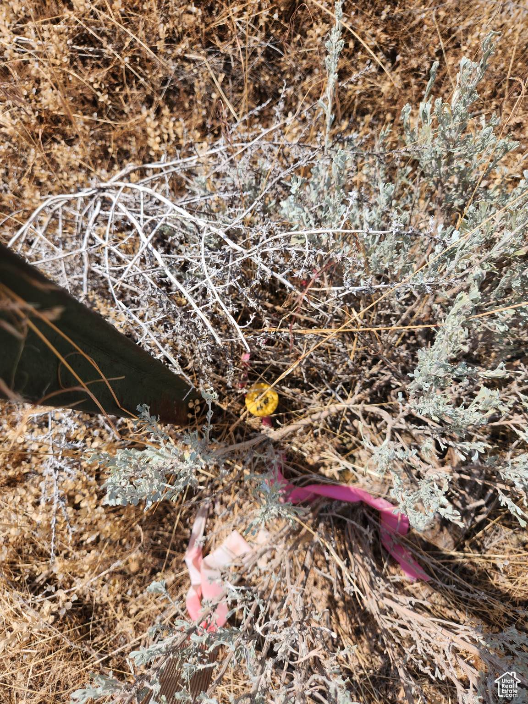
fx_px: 468
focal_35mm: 23
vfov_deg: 73.9
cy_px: 352
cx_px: 264
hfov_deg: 58.9
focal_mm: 5.4
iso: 20
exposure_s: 1/1472
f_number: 1.8
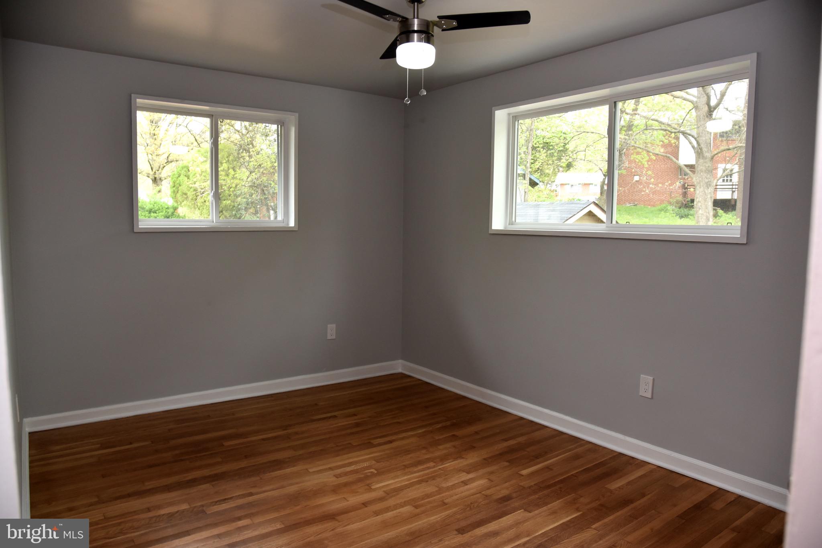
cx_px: 411
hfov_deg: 73.7
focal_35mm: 24
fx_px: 548
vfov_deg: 53.1
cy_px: 274
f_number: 5
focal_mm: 24
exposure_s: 1/100
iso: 800
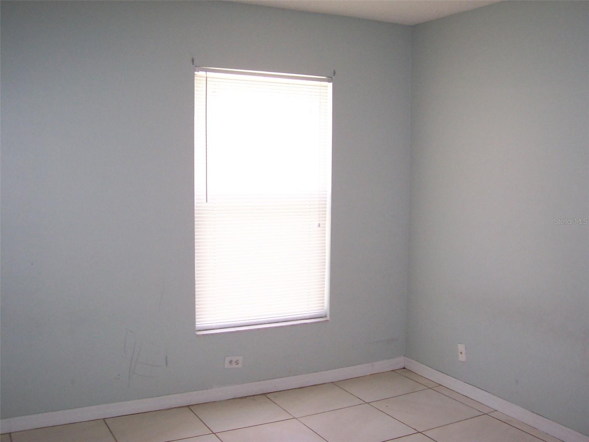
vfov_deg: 38.7
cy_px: 221
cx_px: 294
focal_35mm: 37
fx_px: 630
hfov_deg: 50.1
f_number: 2.8
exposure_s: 1/90
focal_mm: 5.6
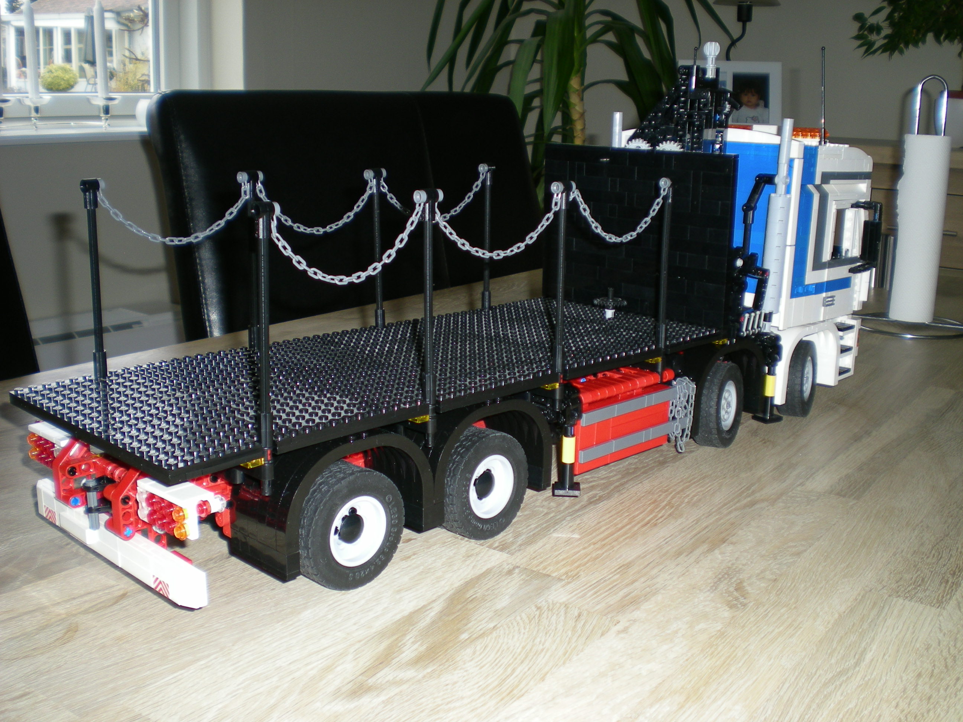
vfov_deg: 37.7
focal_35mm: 38
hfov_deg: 49.0
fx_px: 1057
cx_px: 482
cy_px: 361
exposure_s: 1/60
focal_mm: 6.3
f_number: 3.1
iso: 50
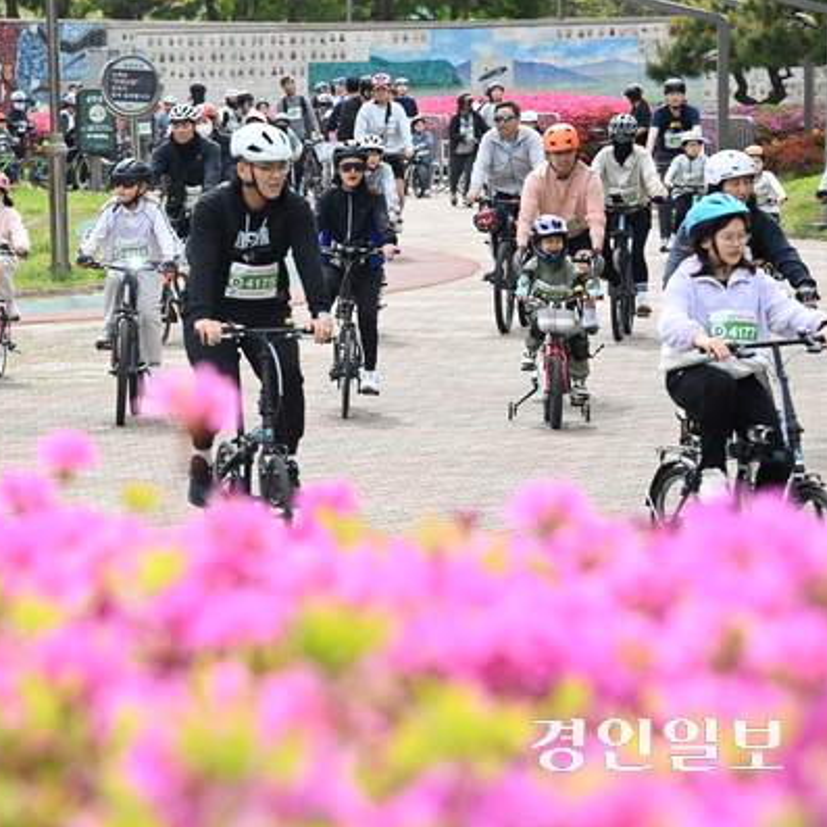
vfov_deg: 8.8
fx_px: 5379
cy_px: 412
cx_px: 229
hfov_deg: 8.8
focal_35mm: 199
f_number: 8
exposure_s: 1/400
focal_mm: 155
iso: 500
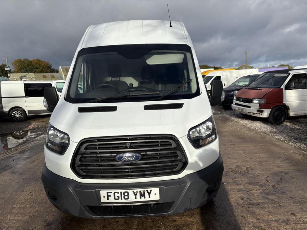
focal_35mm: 26
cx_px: 154
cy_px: 115
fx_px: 231
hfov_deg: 67.3
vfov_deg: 53.1
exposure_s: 1/6329
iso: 50
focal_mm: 5.96
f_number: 1.6
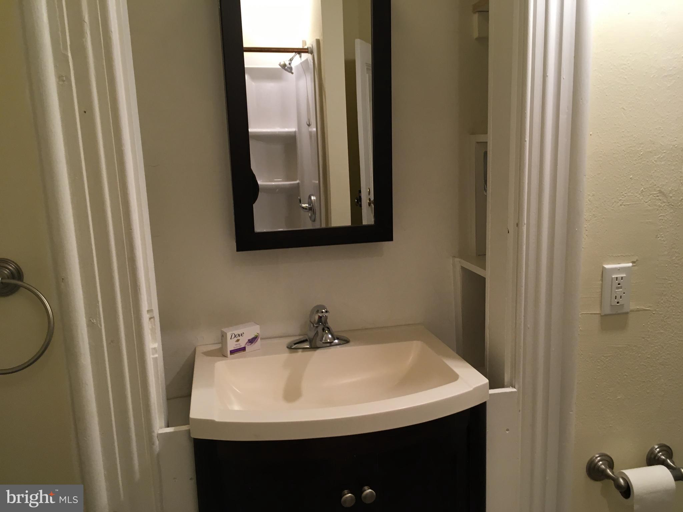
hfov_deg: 61.7
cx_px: 342
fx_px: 572
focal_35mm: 29
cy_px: 256
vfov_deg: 48.2
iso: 64
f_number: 2.2
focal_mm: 4.15
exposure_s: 1/30
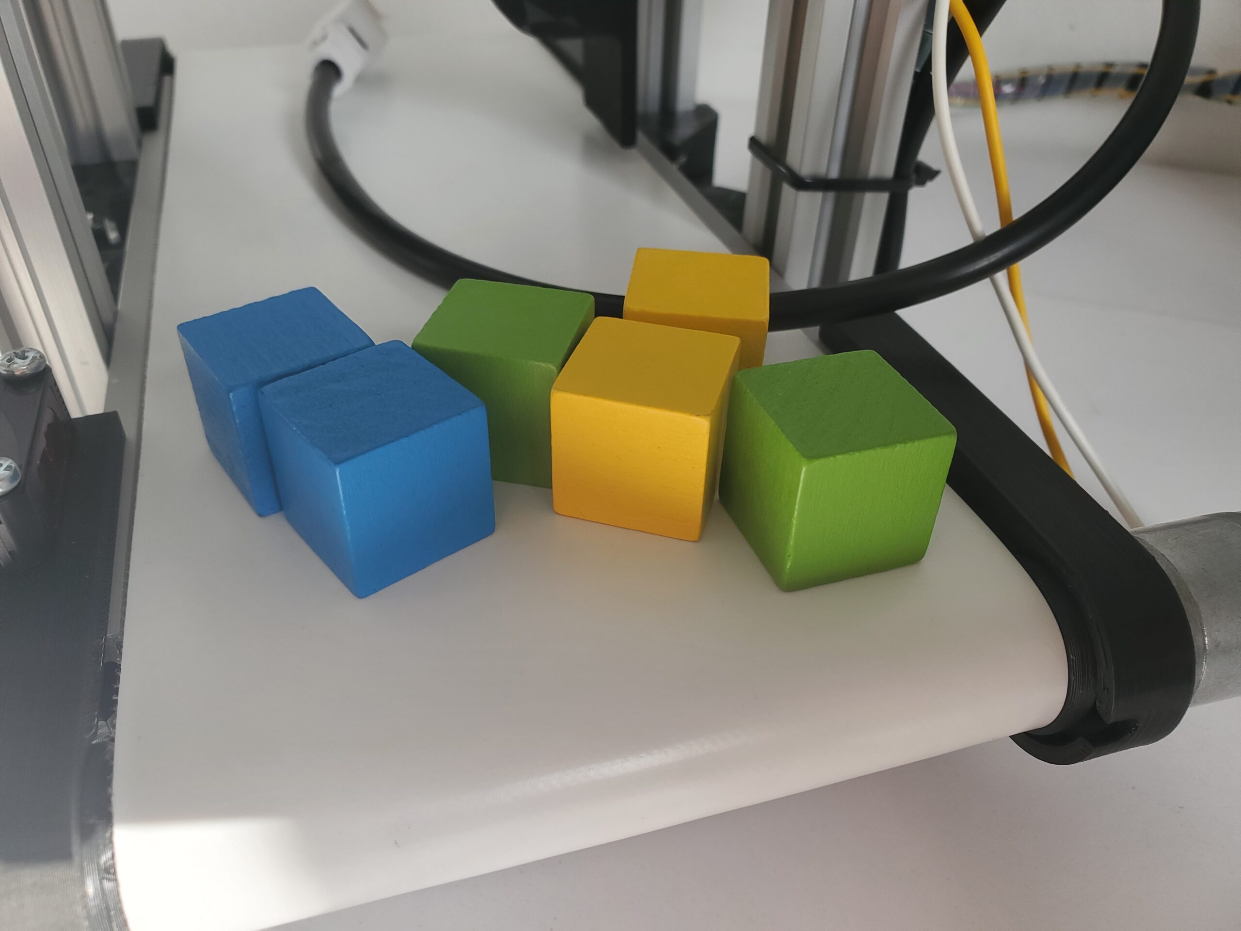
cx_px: 620
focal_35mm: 26
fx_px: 932
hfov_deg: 67.3
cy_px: 466
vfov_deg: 53.1
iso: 80
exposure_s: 1/120
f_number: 2.4
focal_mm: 4.3
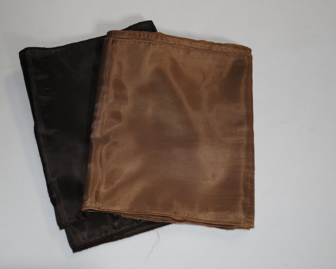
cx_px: 136
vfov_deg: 31.5
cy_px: 132
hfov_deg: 38.6
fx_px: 477
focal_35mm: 48
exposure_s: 1/60
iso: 200
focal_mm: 26
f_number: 4.2
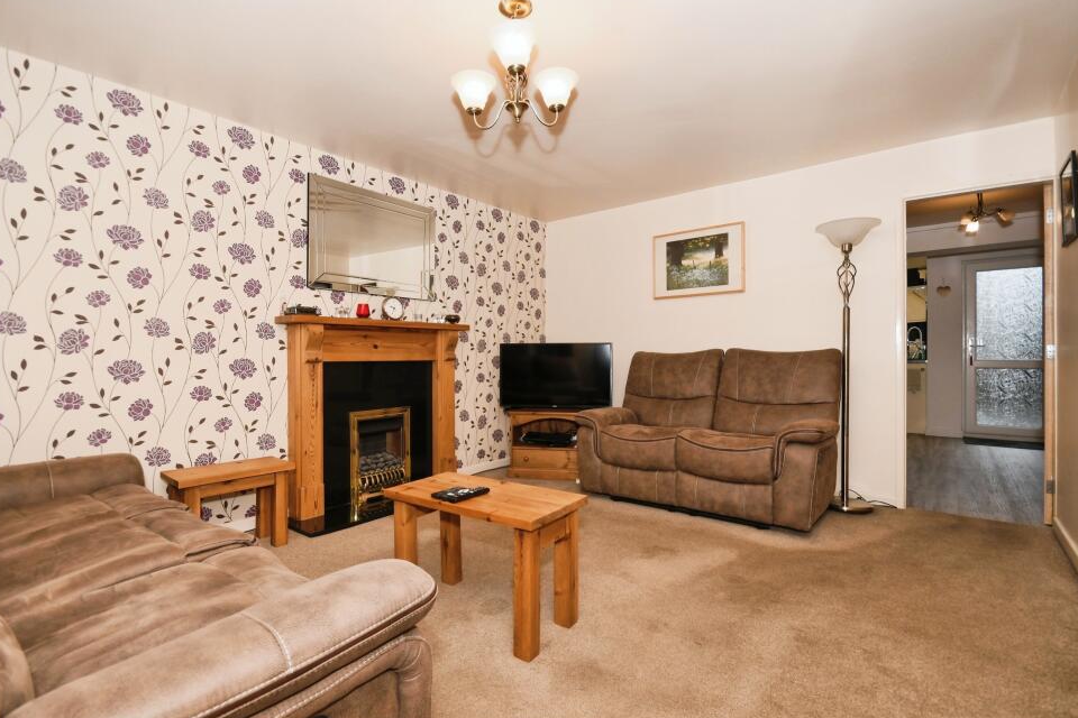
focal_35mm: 16
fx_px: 479
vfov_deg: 73.7
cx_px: 530
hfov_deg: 96.7
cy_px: 374
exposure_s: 1/60
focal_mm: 10
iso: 400
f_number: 8
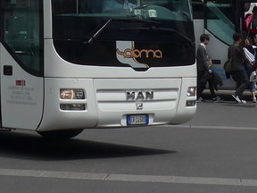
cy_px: -136
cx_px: -19
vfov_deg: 10.9
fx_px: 958
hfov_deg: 14.9
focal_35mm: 129
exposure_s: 1/2000
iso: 80
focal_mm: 6.5
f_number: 3.5
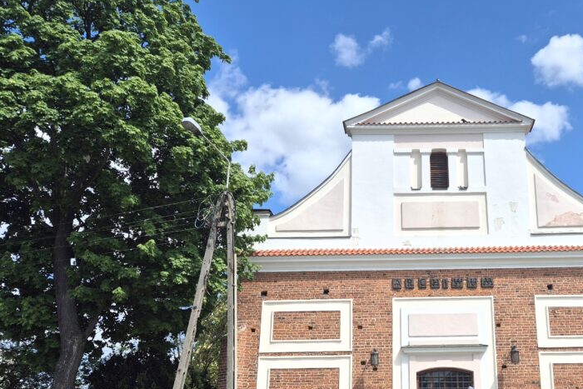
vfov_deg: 37.1
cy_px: 285
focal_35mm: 35
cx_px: 426
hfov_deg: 52.4
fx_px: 567
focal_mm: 5.4
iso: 25
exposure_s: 1/2648
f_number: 1.8
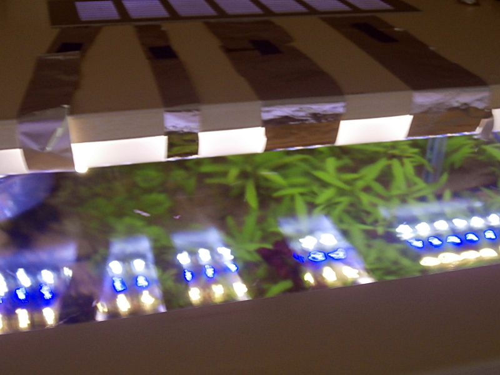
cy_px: 188
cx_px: 250
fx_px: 549
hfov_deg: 49.0
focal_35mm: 38
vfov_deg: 37.7
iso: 200
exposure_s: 1/2
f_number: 3.9
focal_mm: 6.67
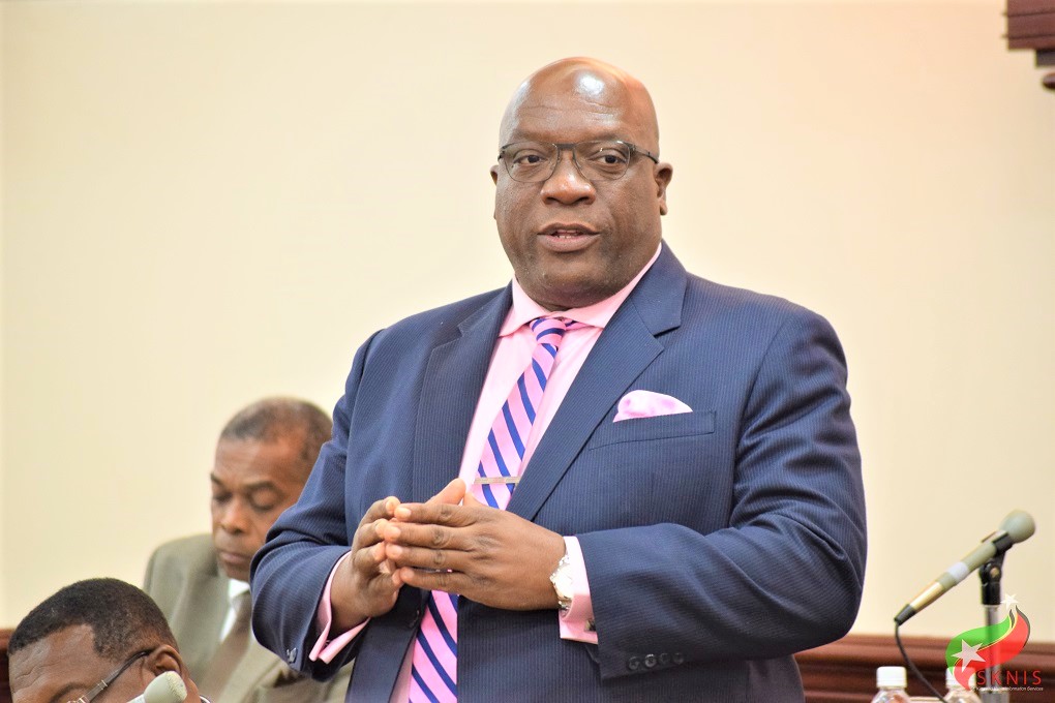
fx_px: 6373
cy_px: 352
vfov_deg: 6.3
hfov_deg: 9.5
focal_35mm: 218
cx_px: 528
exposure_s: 1/60
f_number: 5.6
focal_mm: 145
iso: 1600
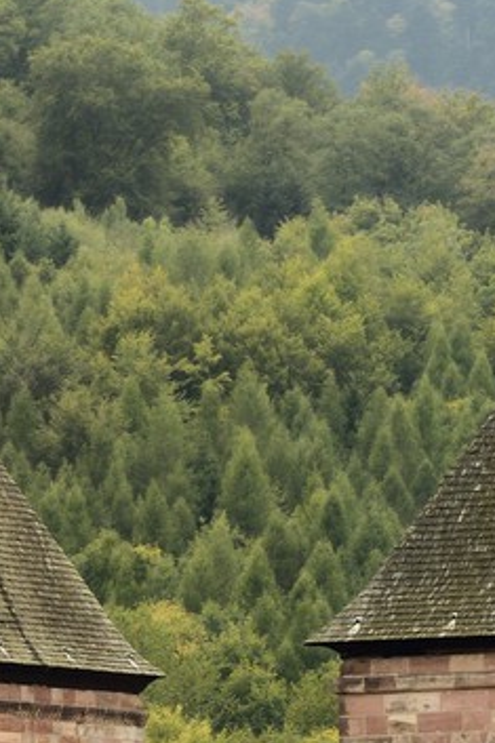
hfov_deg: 5.2
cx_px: 209
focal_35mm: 263
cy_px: 1486
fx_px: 5429
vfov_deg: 7.5
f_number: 7.1
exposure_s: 1/125
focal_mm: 58
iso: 200
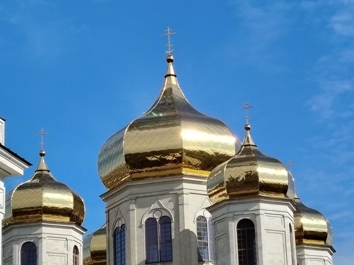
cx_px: 177
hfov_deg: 17.4
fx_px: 1156
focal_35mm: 113
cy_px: 132
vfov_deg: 13.1
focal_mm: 5.25
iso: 101
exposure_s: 1/1248
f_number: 1.75
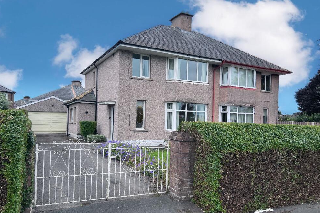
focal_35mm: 28
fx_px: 249
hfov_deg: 65.5
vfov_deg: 46.3
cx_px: 162
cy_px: 121
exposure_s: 1/1112
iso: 50
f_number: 1.5
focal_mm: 5.7
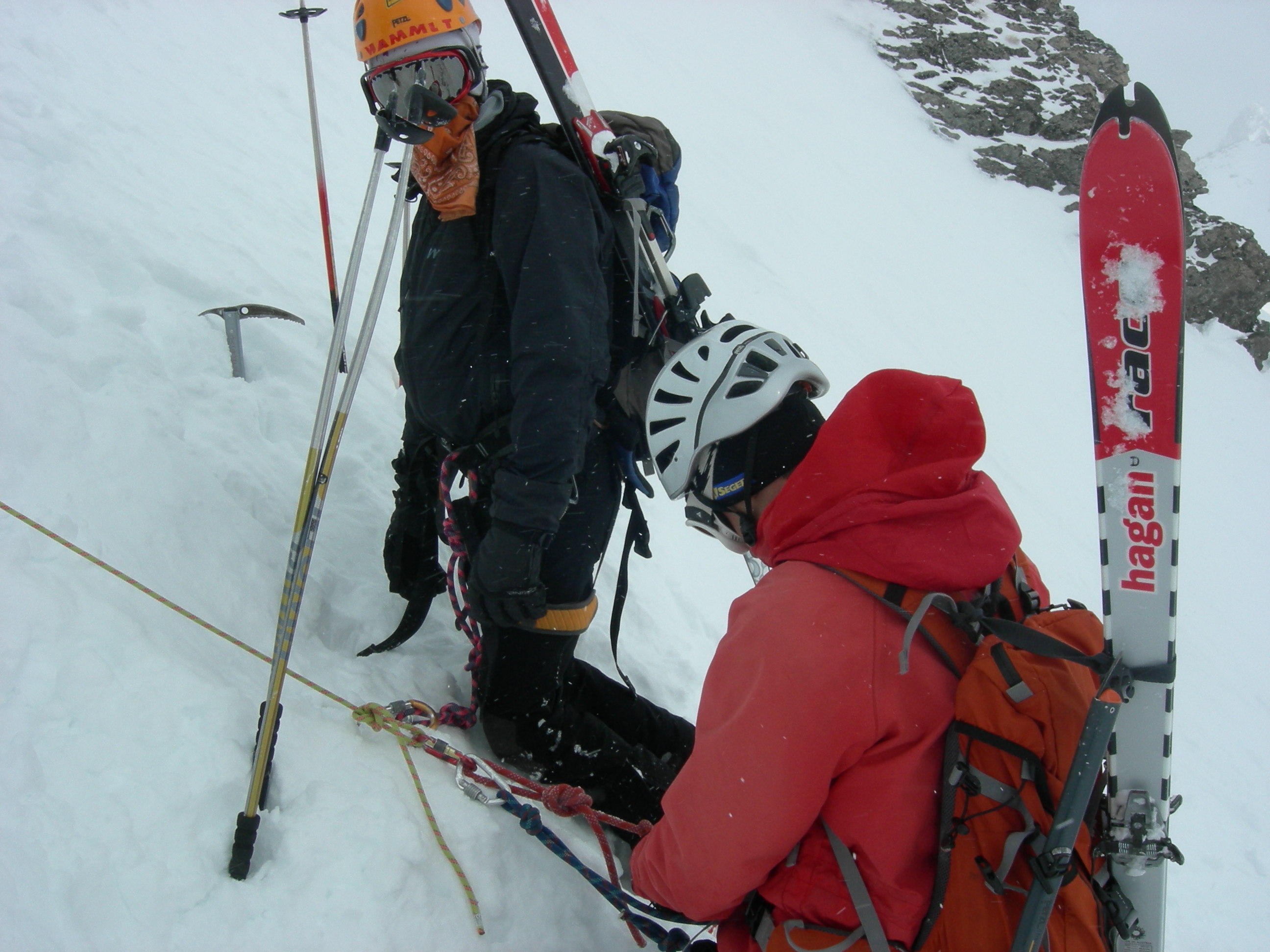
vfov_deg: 39.7
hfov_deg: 51.4
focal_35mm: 36
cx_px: 635
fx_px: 1321
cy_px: 476
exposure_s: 1/406
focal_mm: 7.5
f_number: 7.6
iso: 100
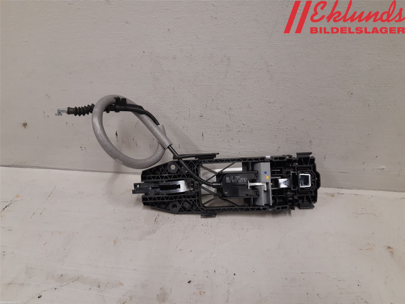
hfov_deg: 67.3
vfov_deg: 53.1
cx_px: 202
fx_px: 304
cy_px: 152
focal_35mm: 26
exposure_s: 1/50
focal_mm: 3.93
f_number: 1.7
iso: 160
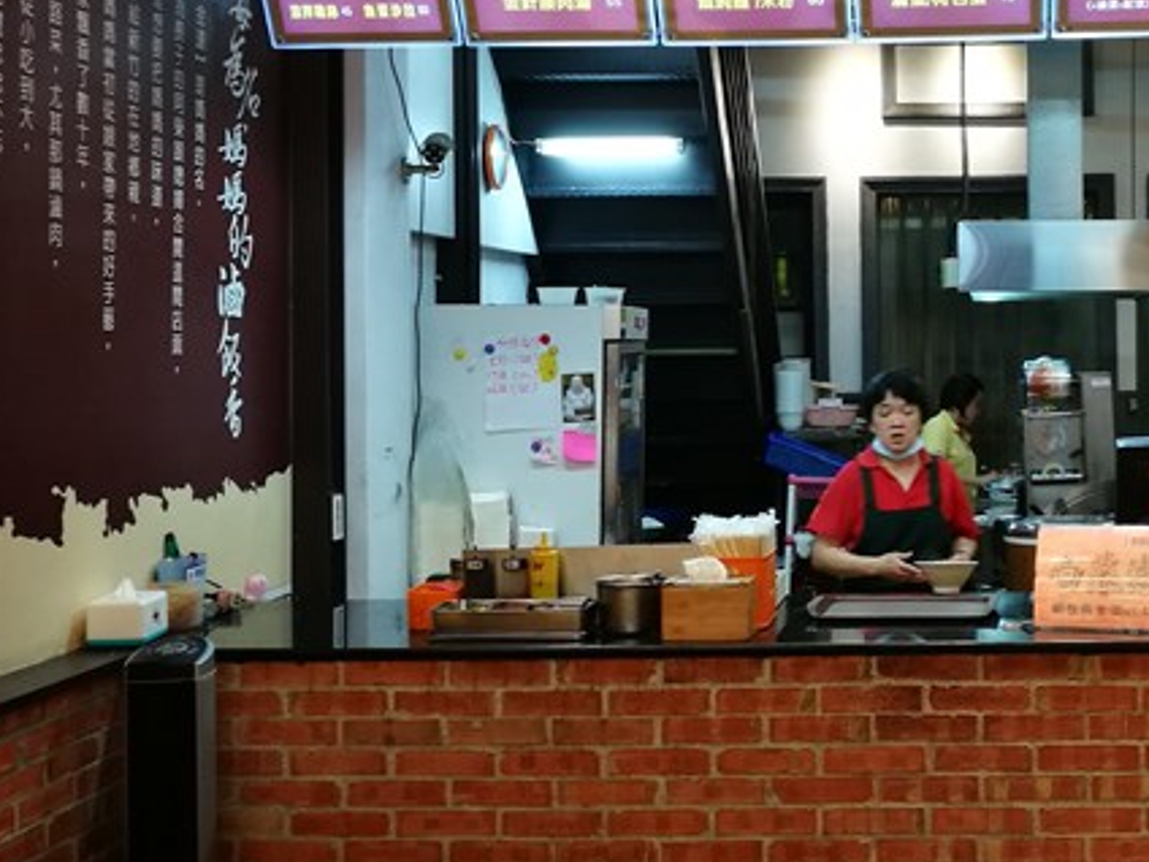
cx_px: 938
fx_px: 1859
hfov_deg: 33.3
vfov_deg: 25.9
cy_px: 282
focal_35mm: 56
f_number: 2.2
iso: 200
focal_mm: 4.5
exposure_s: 1/33.3
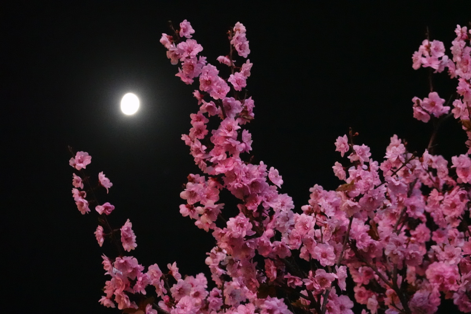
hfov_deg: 18.4
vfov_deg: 12.3
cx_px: 236
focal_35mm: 111
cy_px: 157
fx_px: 1452
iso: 6400
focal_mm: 40.37
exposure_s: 1/15
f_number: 5
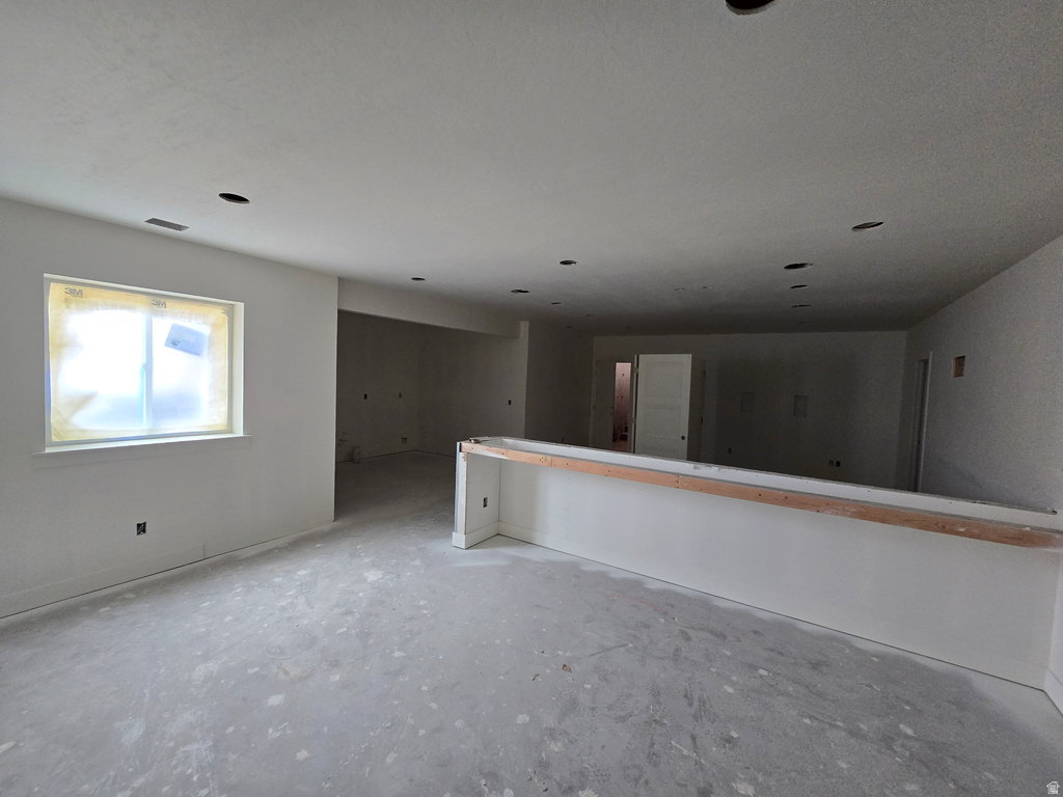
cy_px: 398
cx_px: 532
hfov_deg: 106.2
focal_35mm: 13
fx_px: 399
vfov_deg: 89.9
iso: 200
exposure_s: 1/60
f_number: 2.2
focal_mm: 2.2
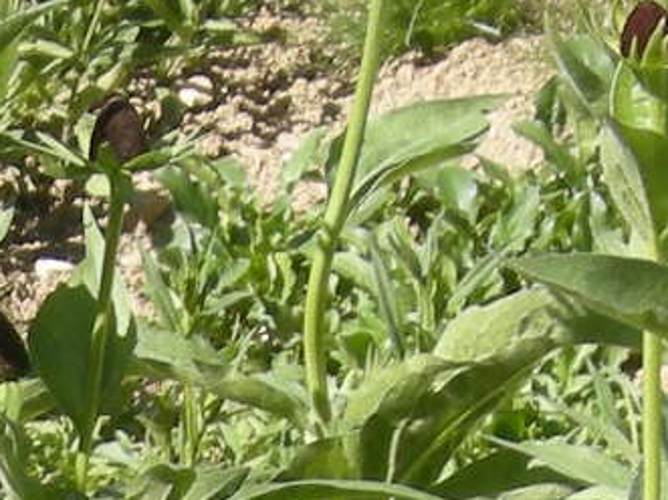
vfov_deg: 5.5
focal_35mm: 254
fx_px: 4900
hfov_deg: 7.6
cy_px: 1510
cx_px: -387
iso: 64
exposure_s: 1/162
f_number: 4.8
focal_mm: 7.5
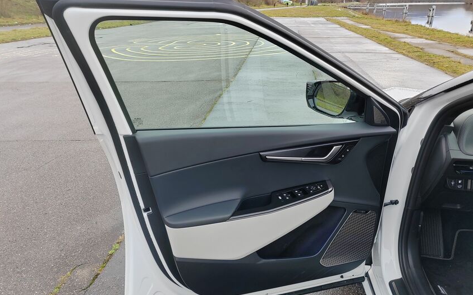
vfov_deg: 43.1
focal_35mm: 29
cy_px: 153
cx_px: 238
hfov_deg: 64.6
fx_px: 374
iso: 100
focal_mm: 5.52
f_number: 1.9
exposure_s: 1/220
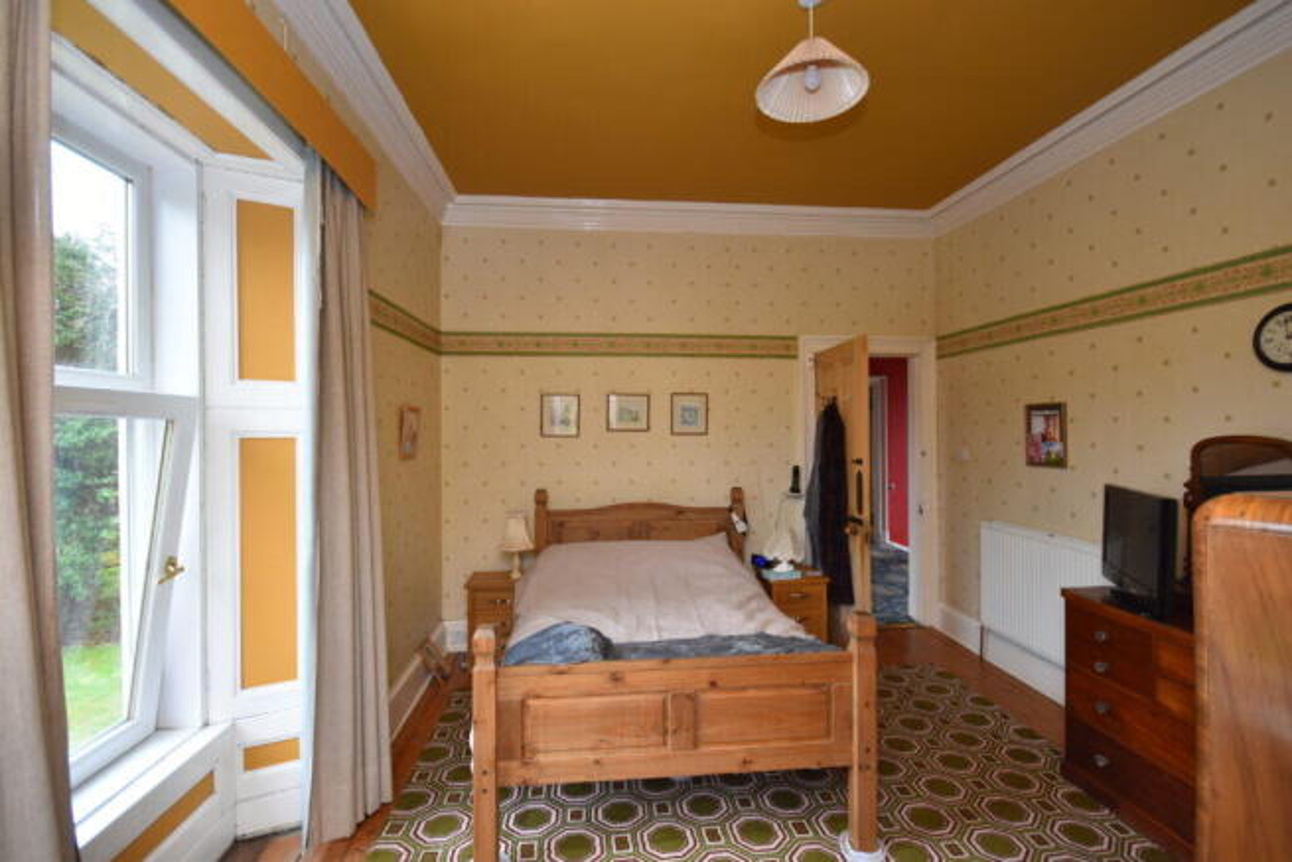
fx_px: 538
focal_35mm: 15
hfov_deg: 100.4
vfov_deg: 77.4
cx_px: 646
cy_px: 431
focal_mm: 10
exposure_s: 1/60
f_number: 4
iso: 500
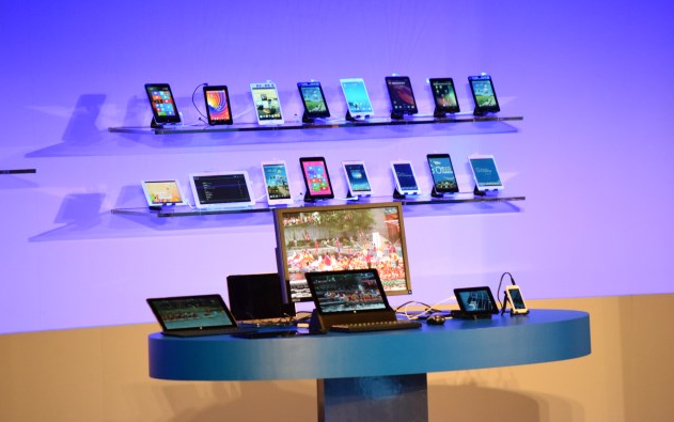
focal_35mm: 208
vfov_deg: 6.3
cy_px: 216
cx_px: 336
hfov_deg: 10.1
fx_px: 3813
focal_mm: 135
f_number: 5
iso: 3600
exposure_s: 1/125
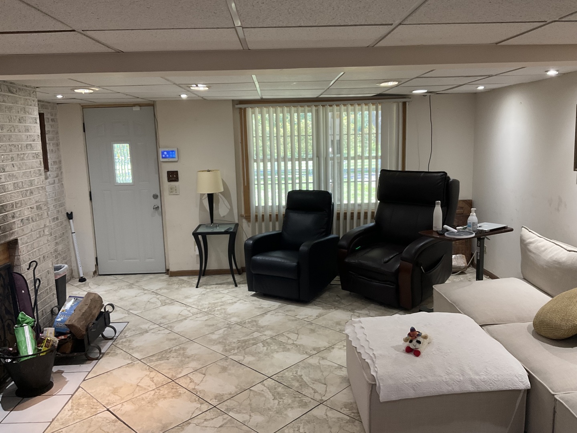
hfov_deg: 61.7
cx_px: 288
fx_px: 483
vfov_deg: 48.2
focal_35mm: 29
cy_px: 216
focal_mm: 3
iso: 40
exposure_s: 1/60
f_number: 1.8
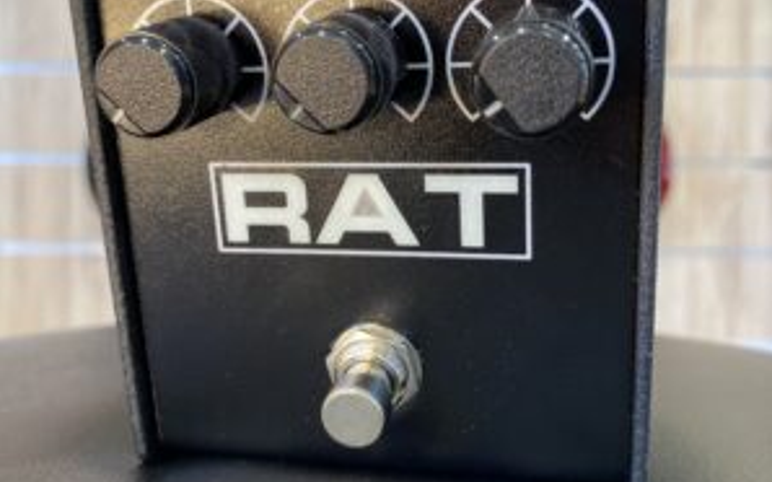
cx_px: 386
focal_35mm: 37
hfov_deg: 52.8
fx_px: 778
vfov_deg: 34.2
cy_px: 184
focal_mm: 4.25
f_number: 1.8
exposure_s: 1/50
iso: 160
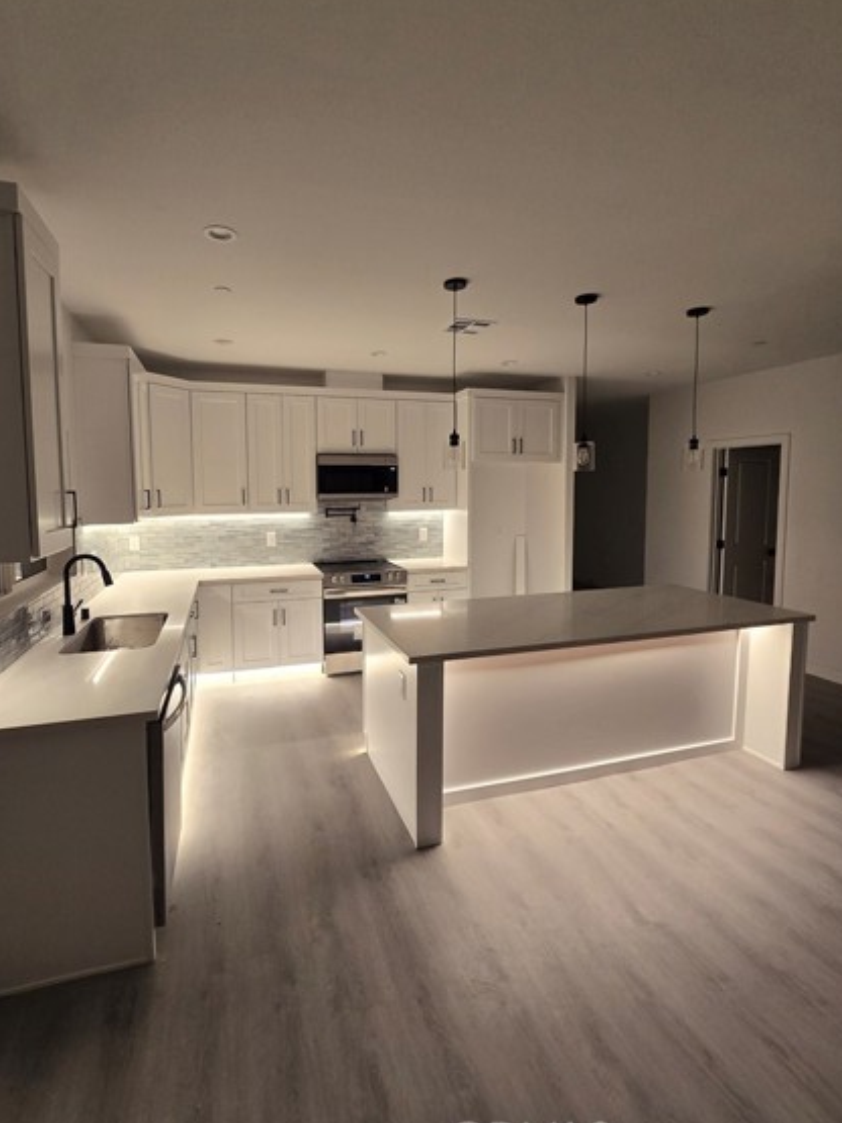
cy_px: 522
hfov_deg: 81.5
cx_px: 383
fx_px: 487
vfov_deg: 98.0
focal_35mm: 15
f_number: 2.2
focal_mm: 2.2
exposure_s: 1/60
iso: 125
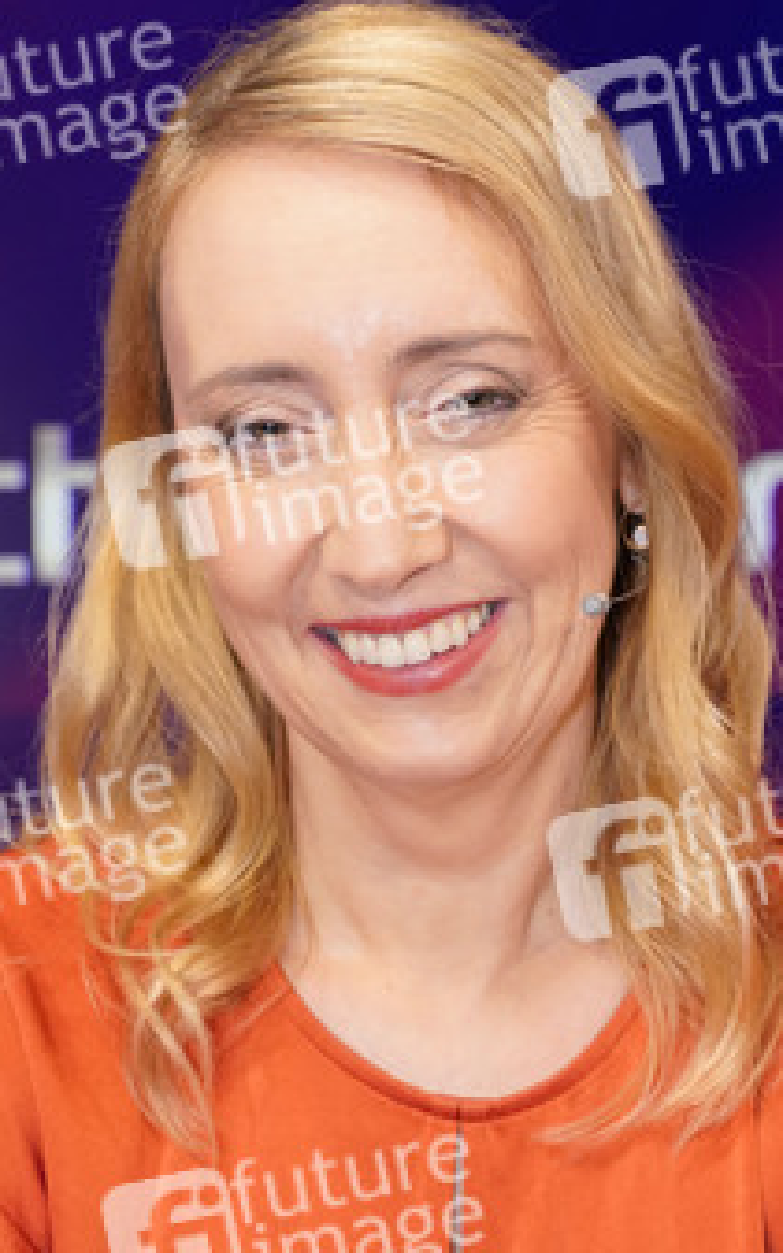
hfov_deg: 18.6
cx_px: 401
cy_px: 667
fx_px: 2392
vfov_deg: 29.4
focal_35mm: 70
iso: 2000
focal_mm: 58
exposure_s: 1/125
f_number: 5.6
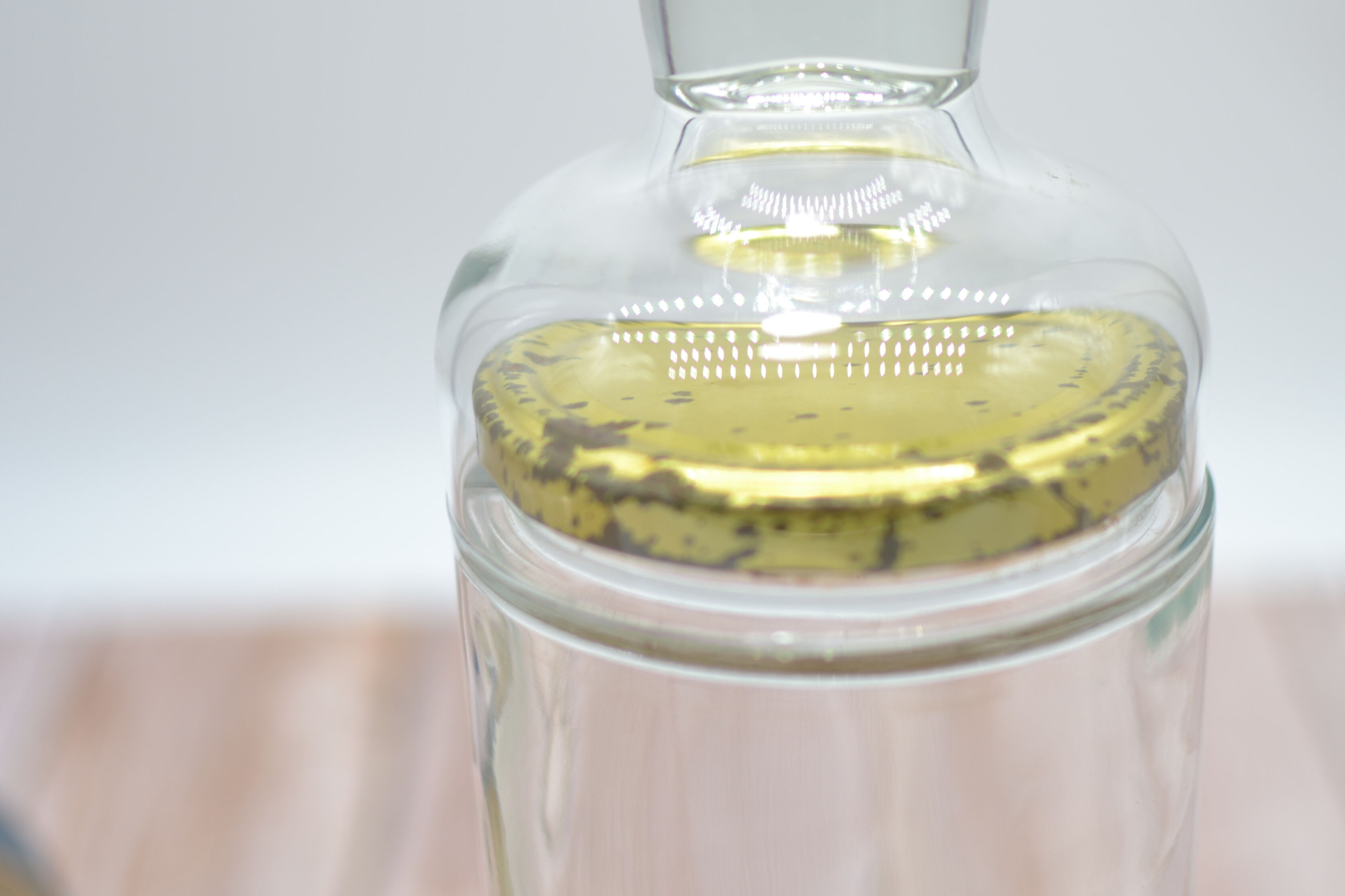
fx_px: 2678
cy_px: 293
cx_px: 810
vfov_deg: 18.9
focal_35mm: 72
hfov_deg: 28.1
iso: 100
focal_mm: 35
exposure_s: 1/400
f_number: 1.8
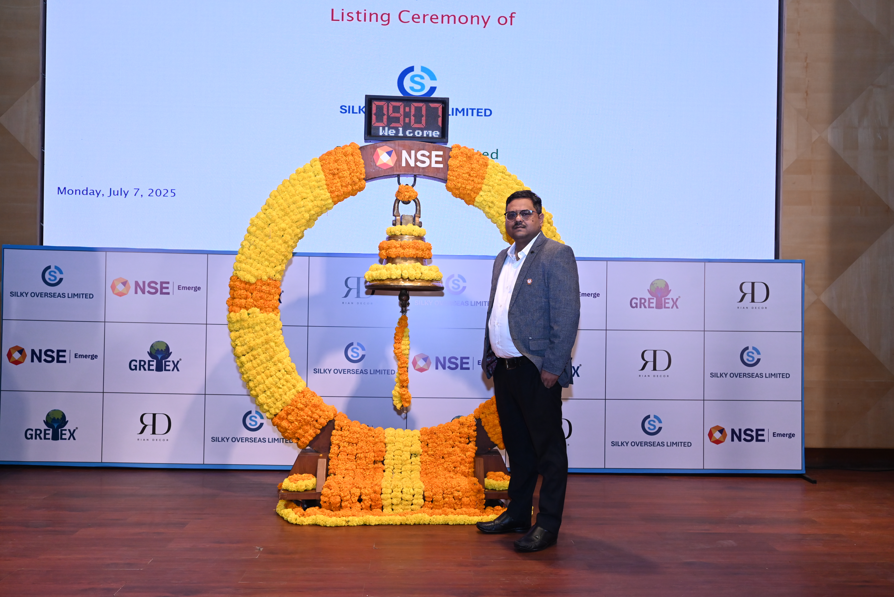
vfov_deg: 39.5
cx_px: 447
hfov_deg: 56.5
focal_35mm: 34
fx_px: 832
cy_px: 298
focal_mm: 33.5
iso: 1600
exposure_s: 1/125
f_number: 5.6
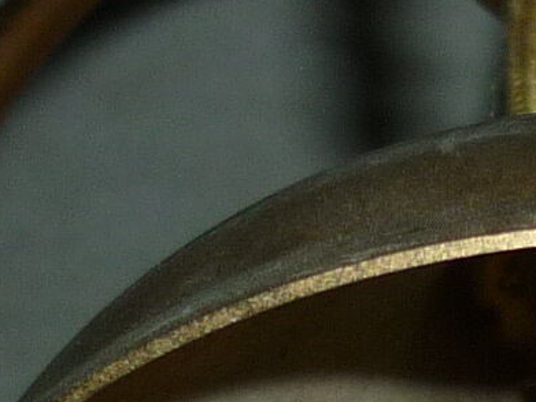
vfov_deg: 6.1
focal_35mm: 236
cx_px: 676
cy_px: 836
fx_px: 3653
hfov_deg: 8.3
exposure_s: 1/30
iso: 100
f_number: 2.8
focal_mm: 5.5
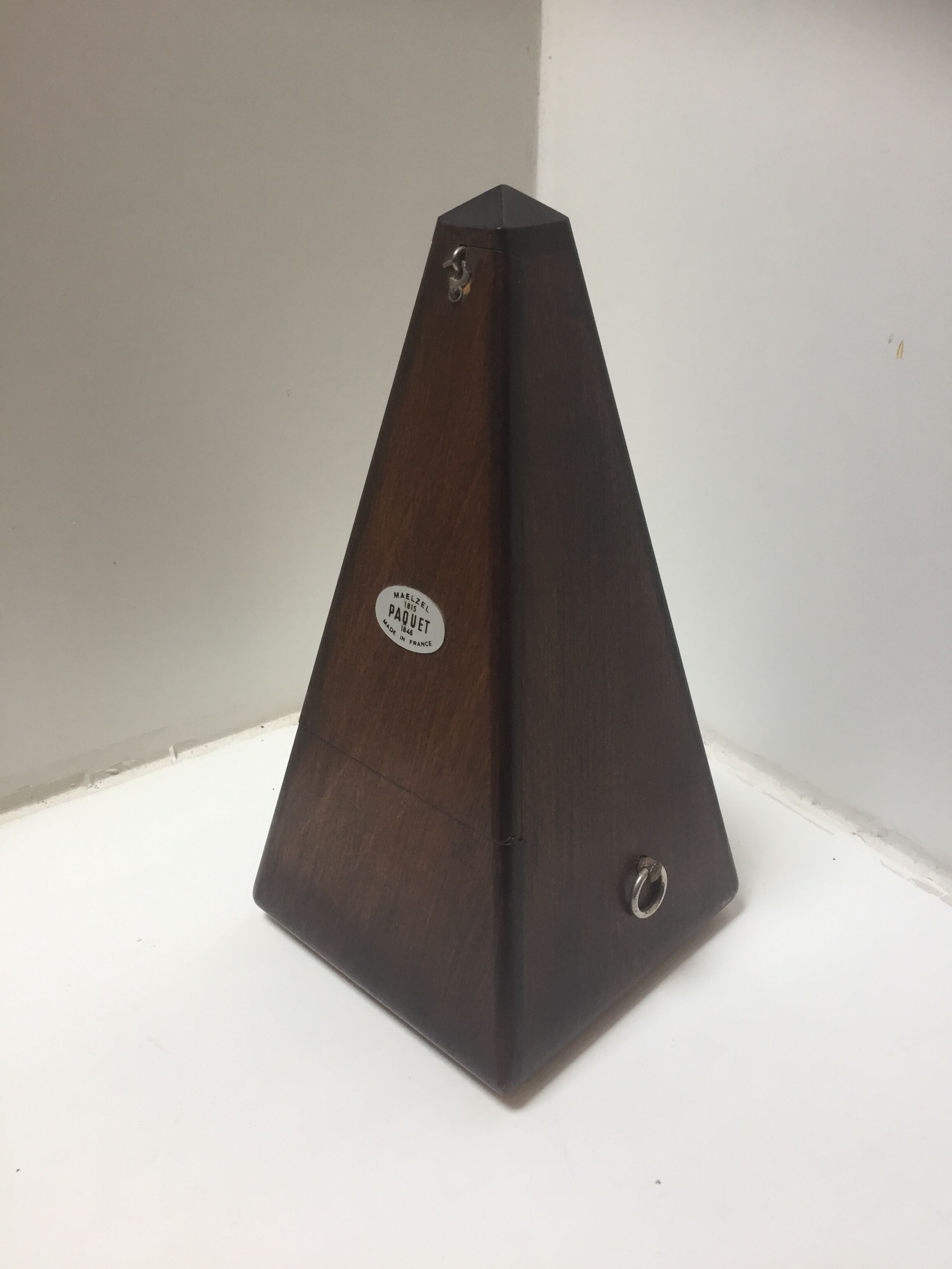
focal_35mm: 29
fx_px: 1063
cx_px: 476
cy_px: 634
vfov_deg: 61.7
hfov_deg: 48.2
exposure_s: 1/33
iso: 32
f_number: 2.2
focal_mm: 4.15
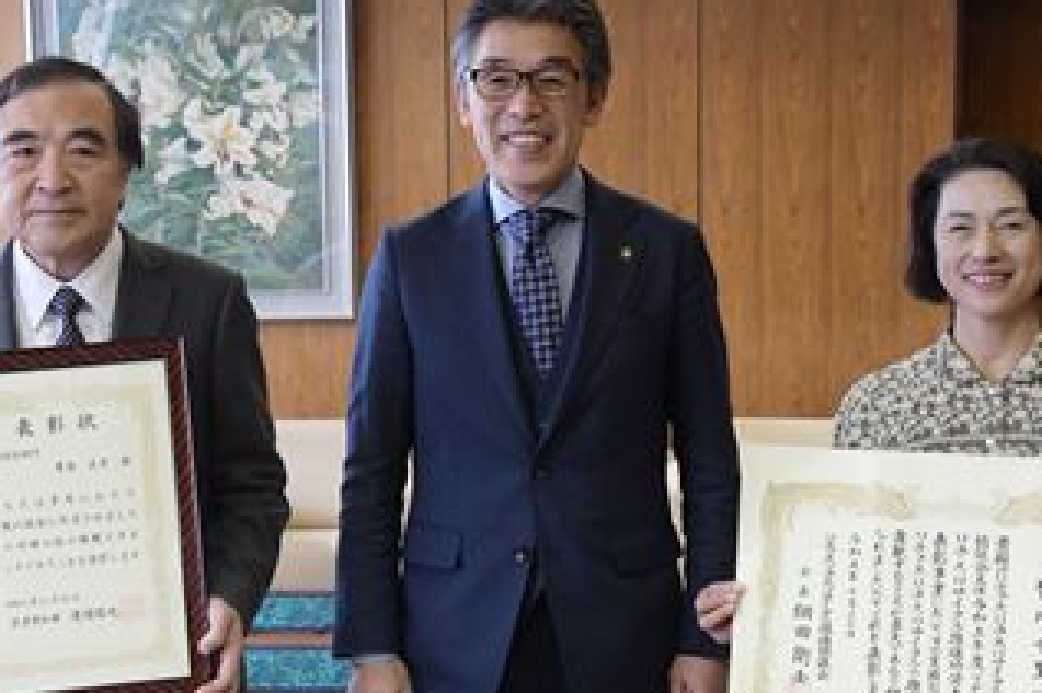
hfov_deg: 28.5
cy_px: 369
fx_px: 2054
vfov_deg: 19.2
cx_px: 519
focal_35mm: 71
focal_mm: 30
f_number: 7.1
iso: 2500
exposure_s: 1/200
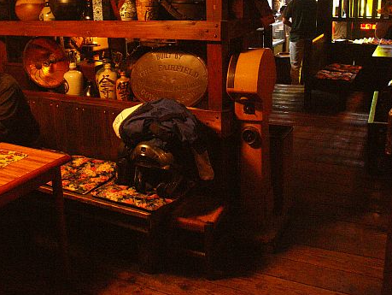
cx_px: 173
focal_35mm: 39
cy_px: 92
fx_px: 442
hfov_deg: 47.7
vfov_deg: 36.4
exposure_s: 1/25
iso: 800
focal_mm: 7.2
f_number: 2.8
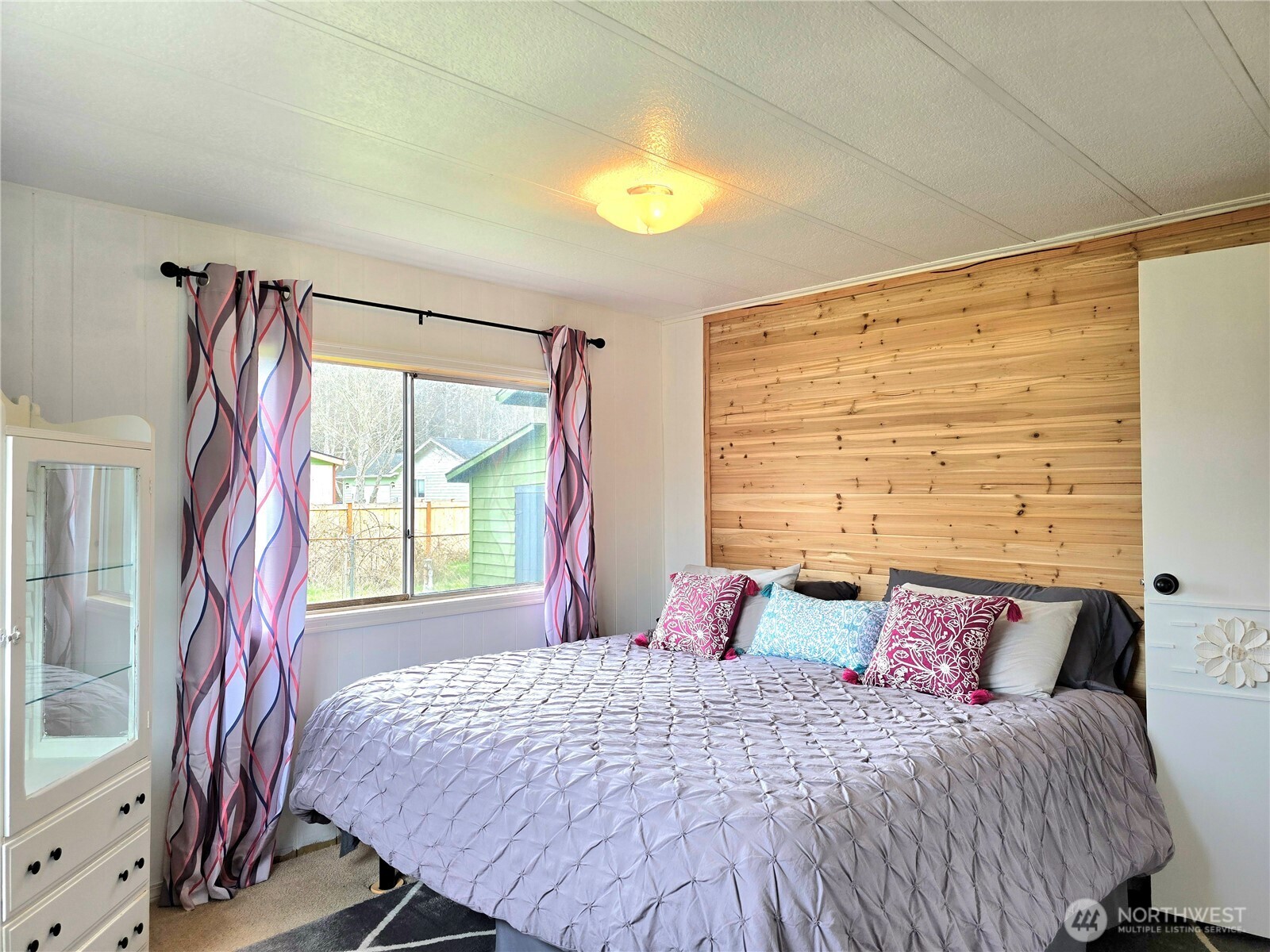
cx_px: 635
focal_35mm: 23
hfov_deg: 73.9
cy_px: 476
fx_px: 844
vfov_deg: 58.9
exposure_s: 1/120
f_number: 1.7
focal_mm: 6.3
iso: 64
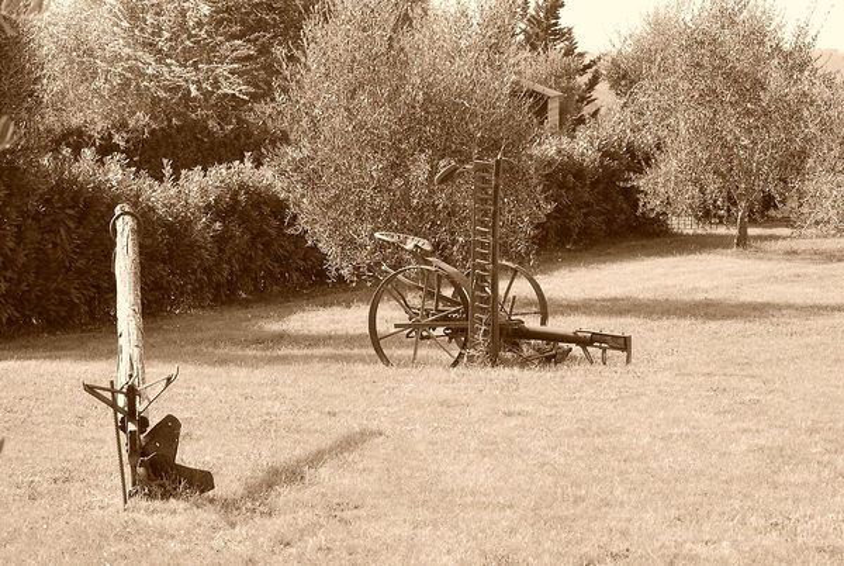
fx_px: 2465
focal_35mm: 105
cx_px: 422
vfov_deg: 13.1
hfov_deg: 19.4
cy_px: 283
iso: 200
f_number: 13
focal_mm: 70
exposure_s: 1/60
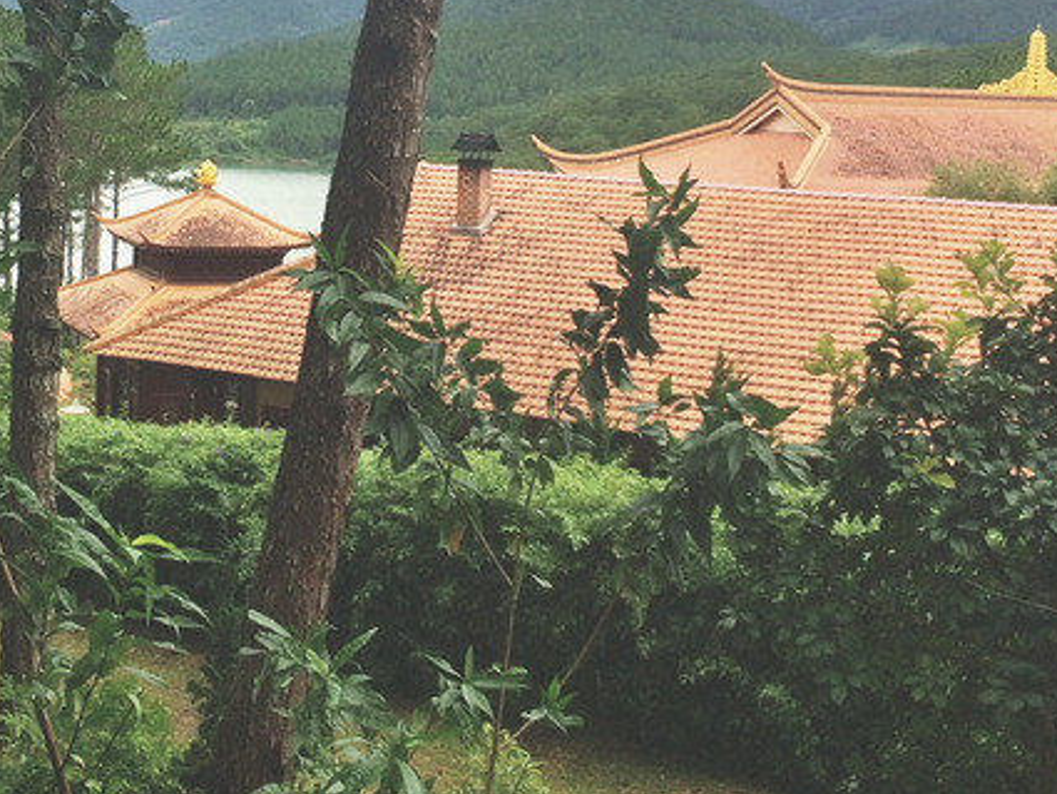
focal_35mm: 48
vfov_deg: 30.1
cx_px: 505
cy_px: 281
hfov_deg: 39.6
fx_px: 1466
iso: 40
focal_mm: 4.12
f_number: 2.2
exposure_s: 1/1368
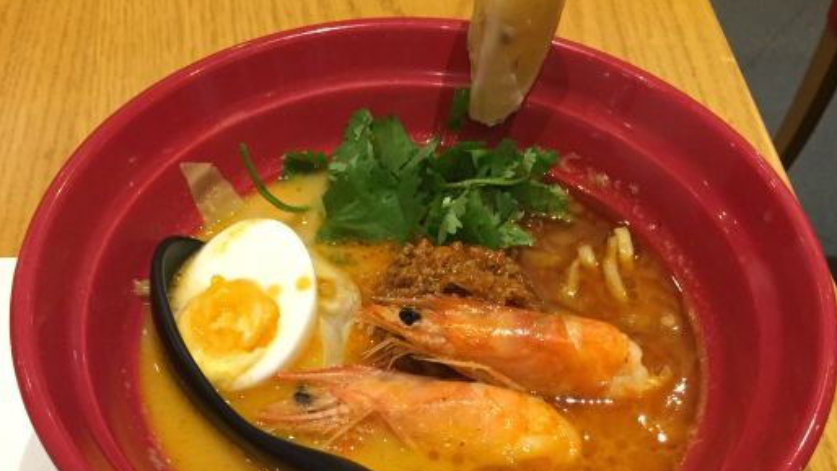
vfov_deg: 27.0
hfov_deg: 47.4
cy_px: 399
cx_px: 424
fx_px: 954
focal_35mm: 43
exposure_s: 1/20
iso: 250
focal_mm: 4.15
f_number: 2.2
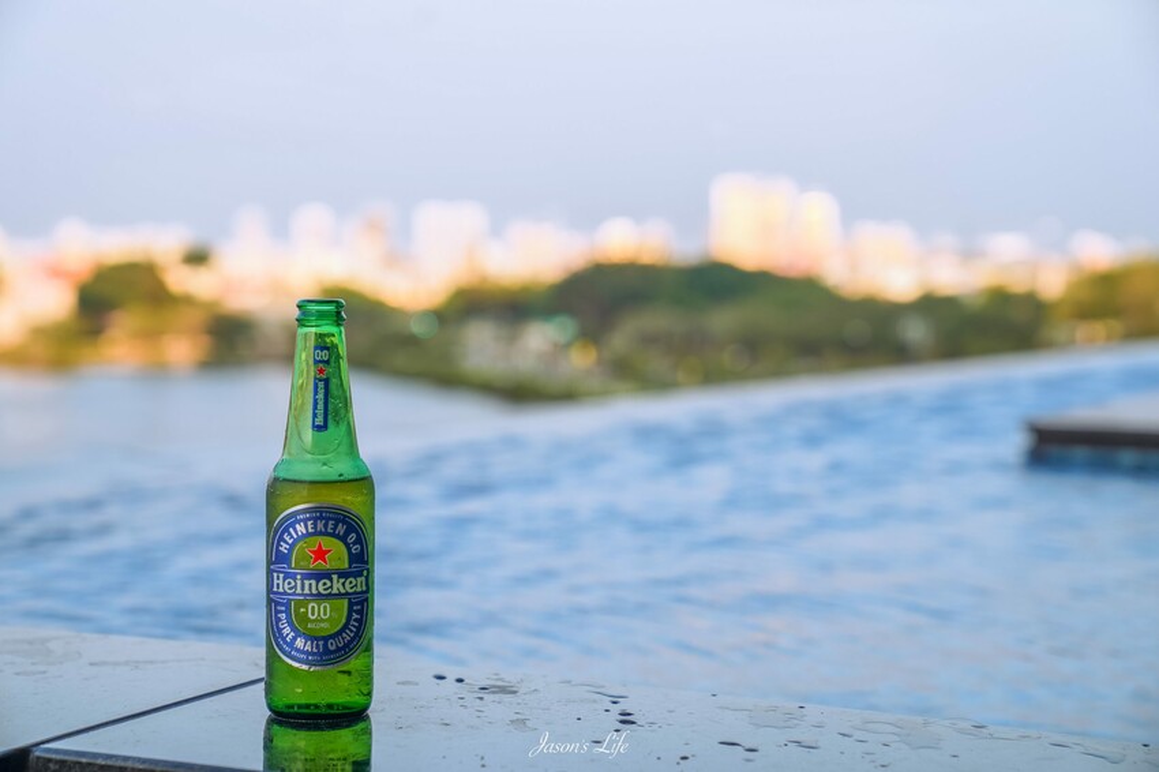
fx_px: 2253
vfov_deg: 19.4
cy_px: 386
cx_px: 580
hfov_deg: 28.9
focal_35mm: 70
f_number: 4
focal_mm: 70
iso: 100
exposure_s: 1/125
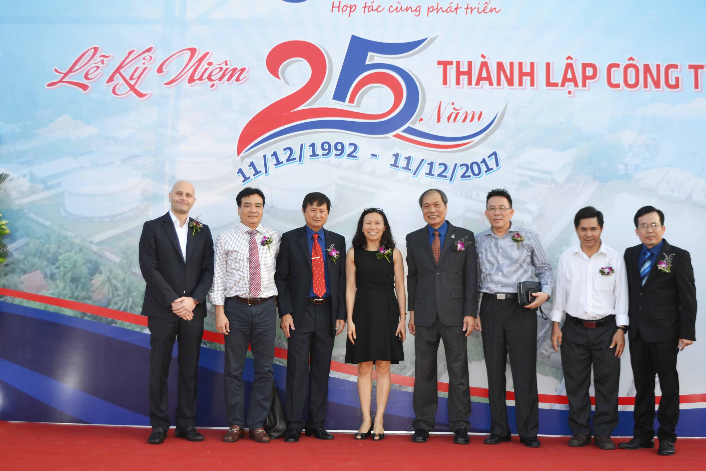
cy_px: 199
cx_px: 382
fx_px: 843
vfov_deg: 31.1
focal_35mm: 43
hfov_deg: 45.4
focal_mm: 24
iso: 110
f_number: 4
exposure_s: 1/125
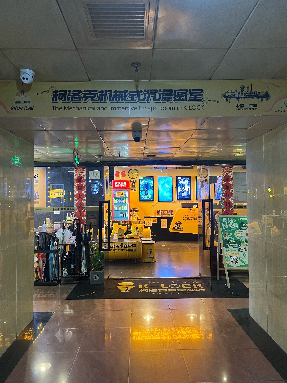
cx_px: 144
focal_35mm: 26
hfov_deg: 53.1
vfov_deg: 67.3
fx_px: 287
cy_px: 192
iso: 400
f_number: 1.5
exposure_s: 1/50
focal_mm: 5.7
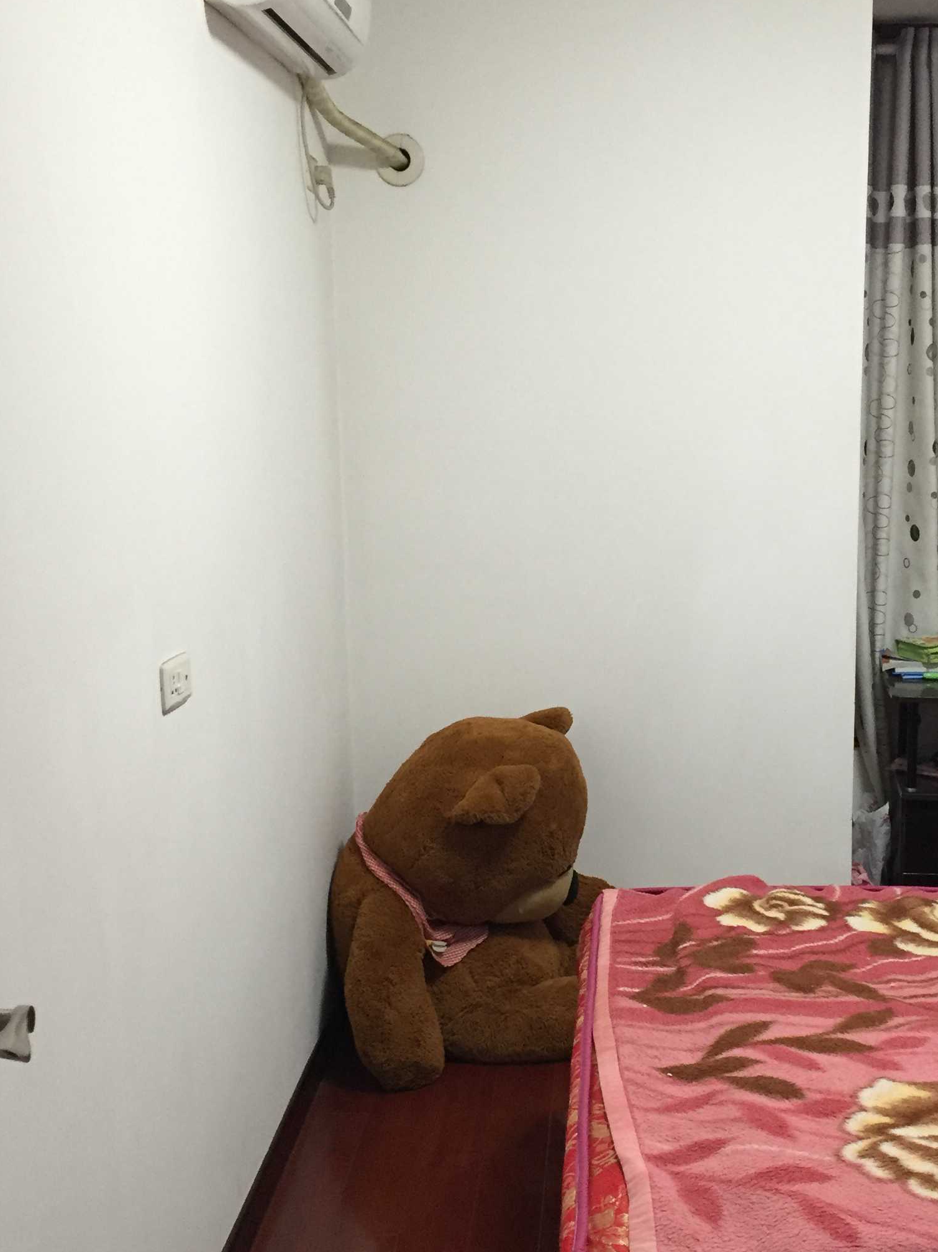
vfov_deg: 40.3
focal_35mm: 47
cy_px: 739
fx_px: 1698
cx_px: 658
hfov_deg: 30.5
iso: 160
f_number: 2.2
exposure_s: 1/30
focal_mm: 4.15
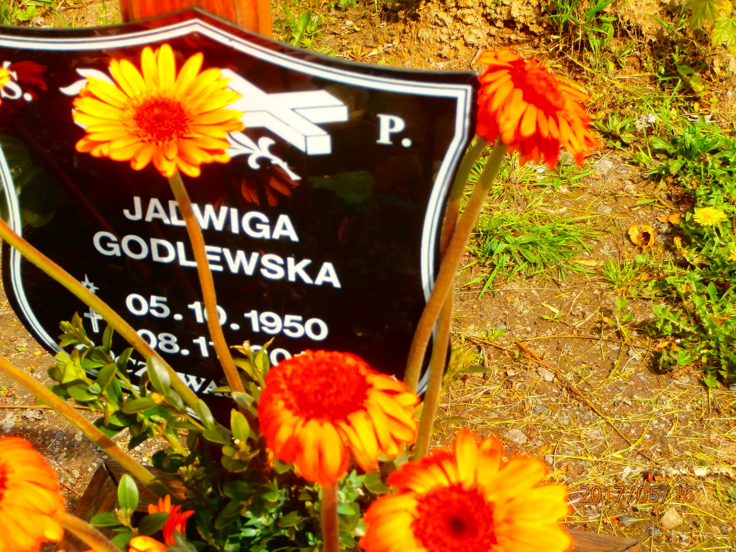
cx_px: 368
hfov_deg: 33.8
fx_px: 1212
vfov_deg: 25.7
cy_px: 276
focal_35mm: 57
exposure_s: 1/320
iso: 100
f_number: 4.5
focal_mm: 10.11
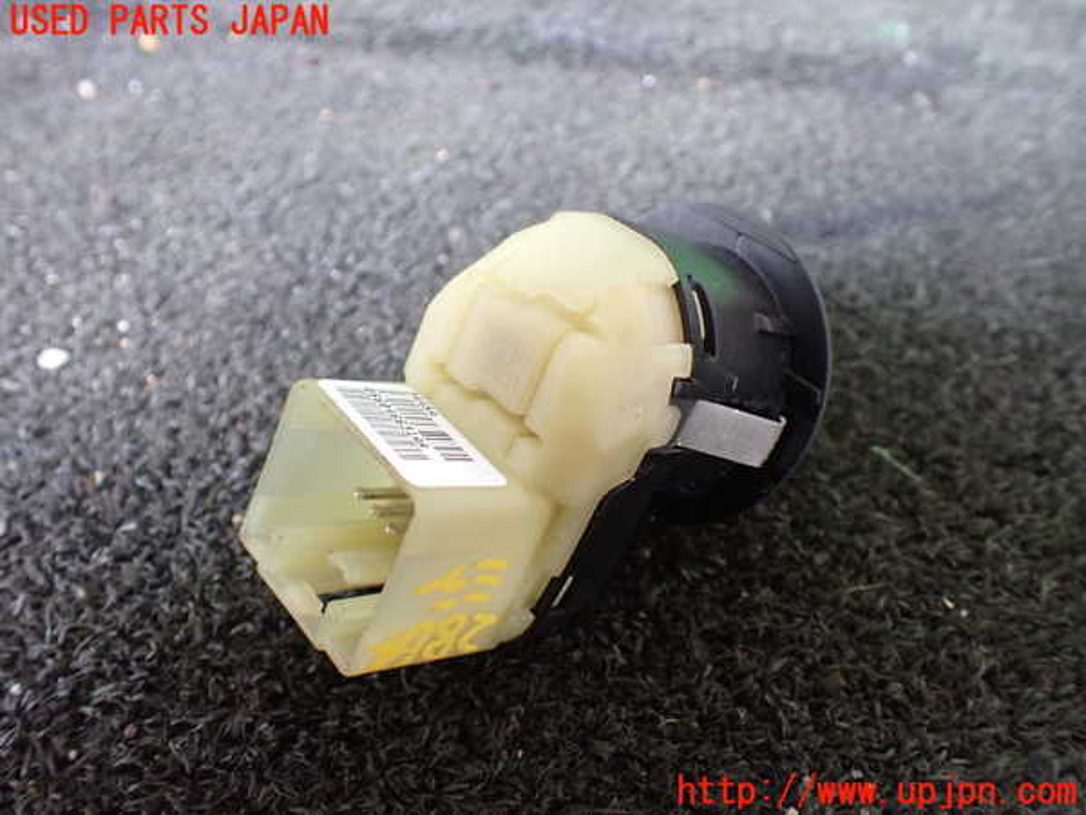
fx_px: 941
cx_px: 543
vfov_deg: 46.8
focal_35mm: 30
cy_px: 408
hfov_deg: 60.0
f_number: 2.3
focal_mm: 5.4
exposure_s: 1/60
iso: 800
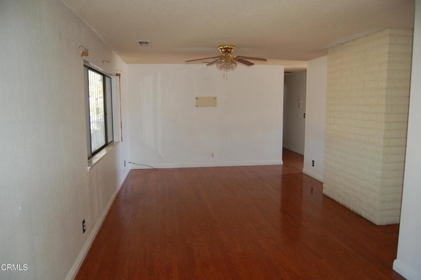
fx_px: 315
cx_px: 210
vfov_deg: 47.9
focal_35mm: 27
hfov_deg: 67.4
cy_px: 140
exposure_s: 1/60
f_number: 3.5
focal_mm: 18
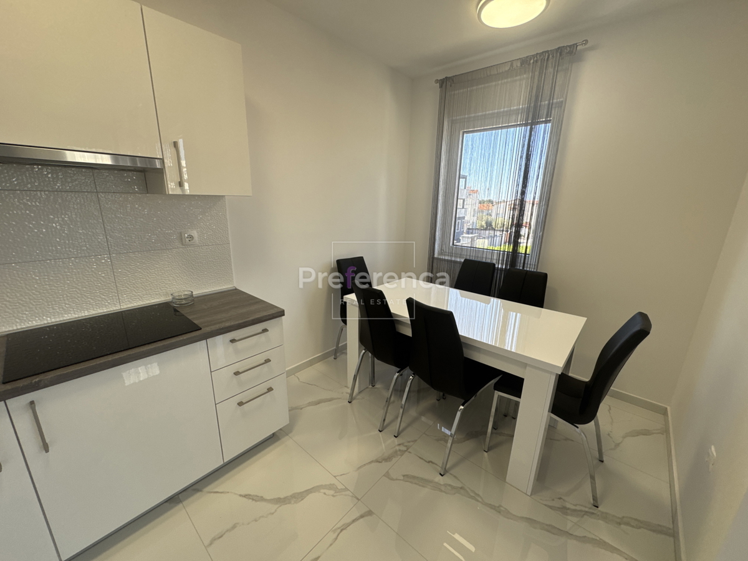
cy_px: 280
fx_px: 303
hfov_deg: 102.1
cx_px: 374
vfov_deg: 85.7
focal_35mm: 14
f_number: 2.2
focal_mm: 2.22
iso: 40
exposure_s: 1/150
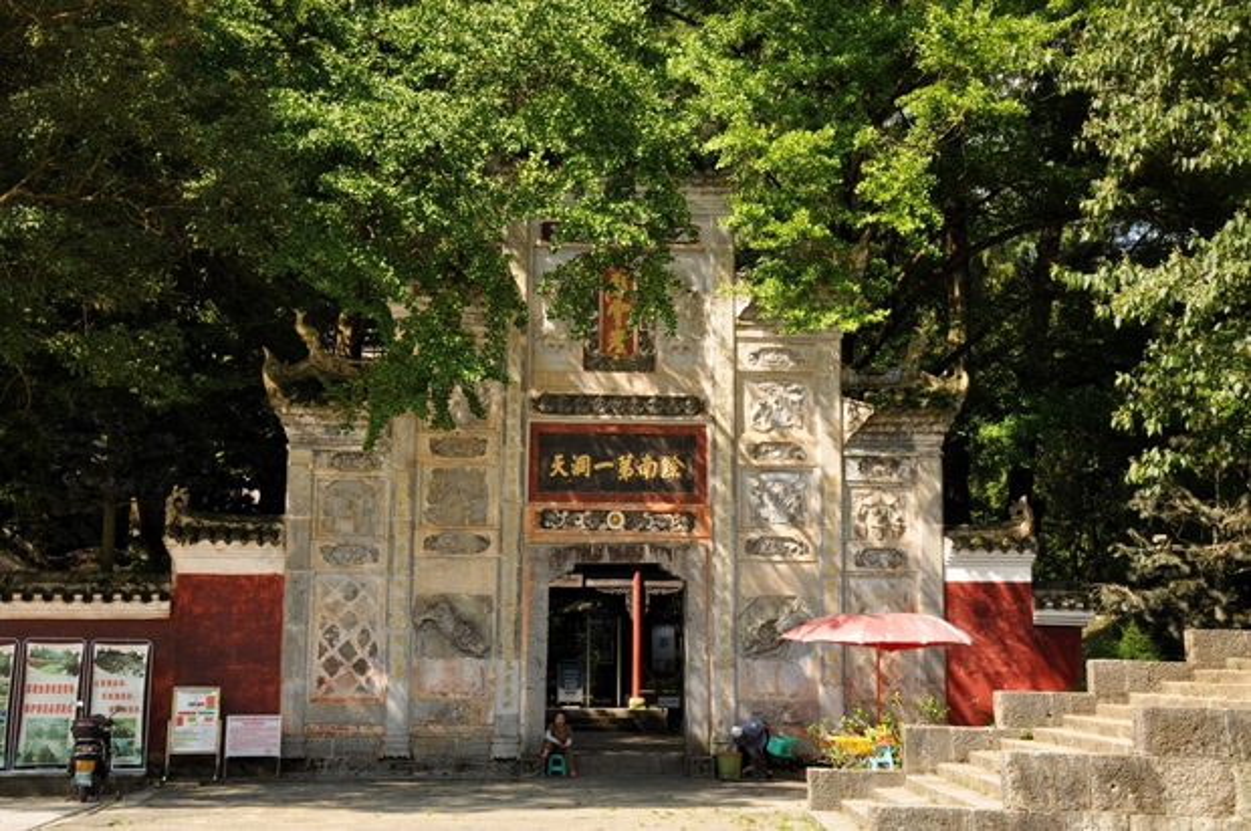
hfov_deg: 37.9
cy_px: 416
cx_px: 626
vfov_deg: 25.7
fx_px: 1822
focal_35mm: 52
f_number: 6.3
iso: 200
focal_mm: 35
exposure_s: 1/250
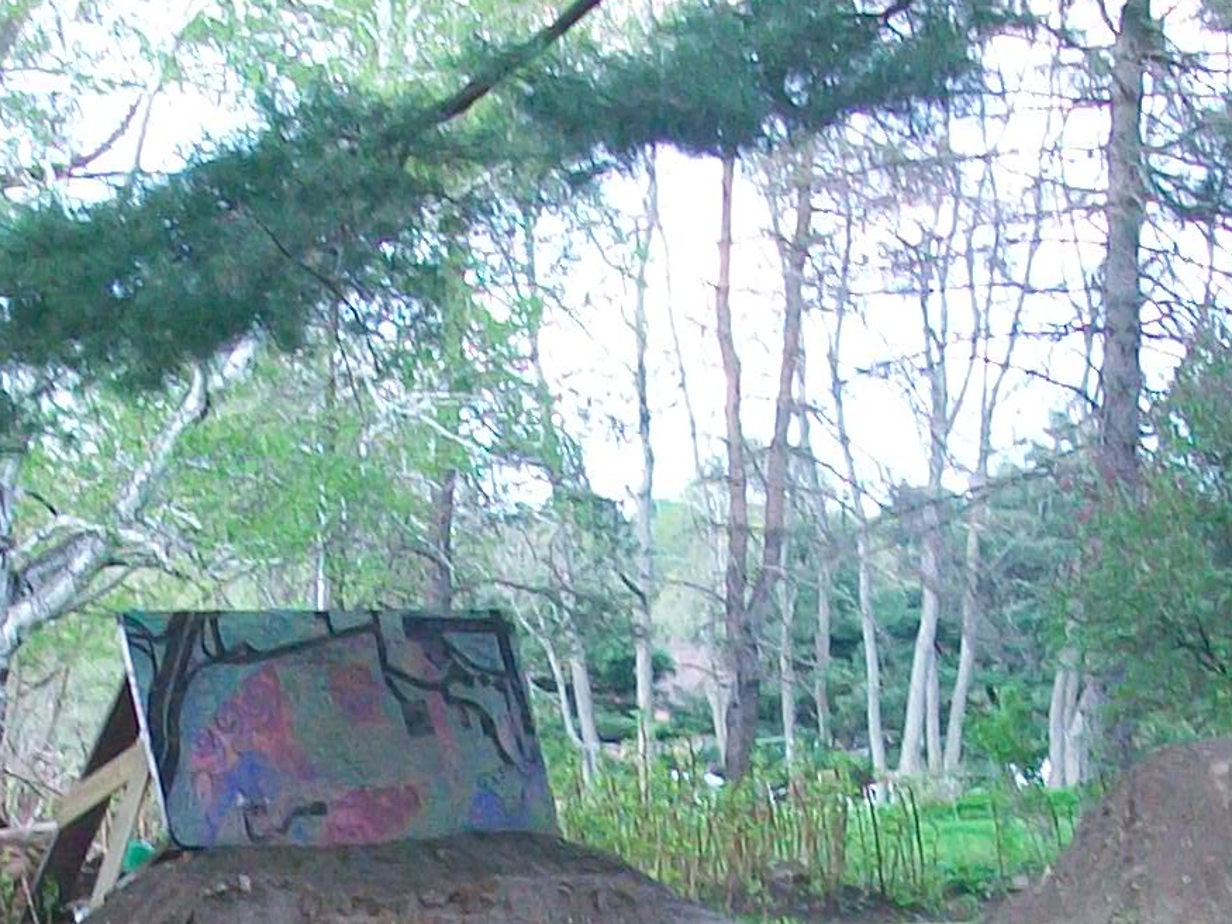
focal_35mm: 134
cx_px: 517
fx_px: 4768
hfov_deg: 14.7
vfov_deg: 10.8
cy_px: 1152
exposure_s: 1/60
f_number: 2.8
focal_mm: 5.7
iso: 90
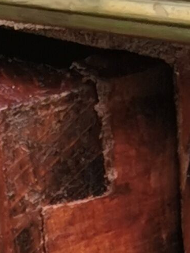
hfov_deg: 5.8
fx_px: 1889
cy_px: 651
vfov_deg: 7.1
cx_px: 39
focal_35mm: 258
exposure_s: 1/142
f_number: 1.6
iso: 50
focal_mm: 5.56
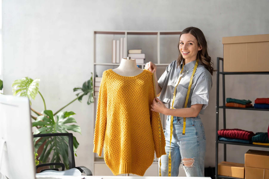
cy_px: 90
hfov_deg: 39.6
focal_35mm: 50
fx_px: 374
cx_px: 134
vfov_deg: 27.0
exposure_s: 1/1600
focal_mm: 50
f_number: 1.2
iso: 100
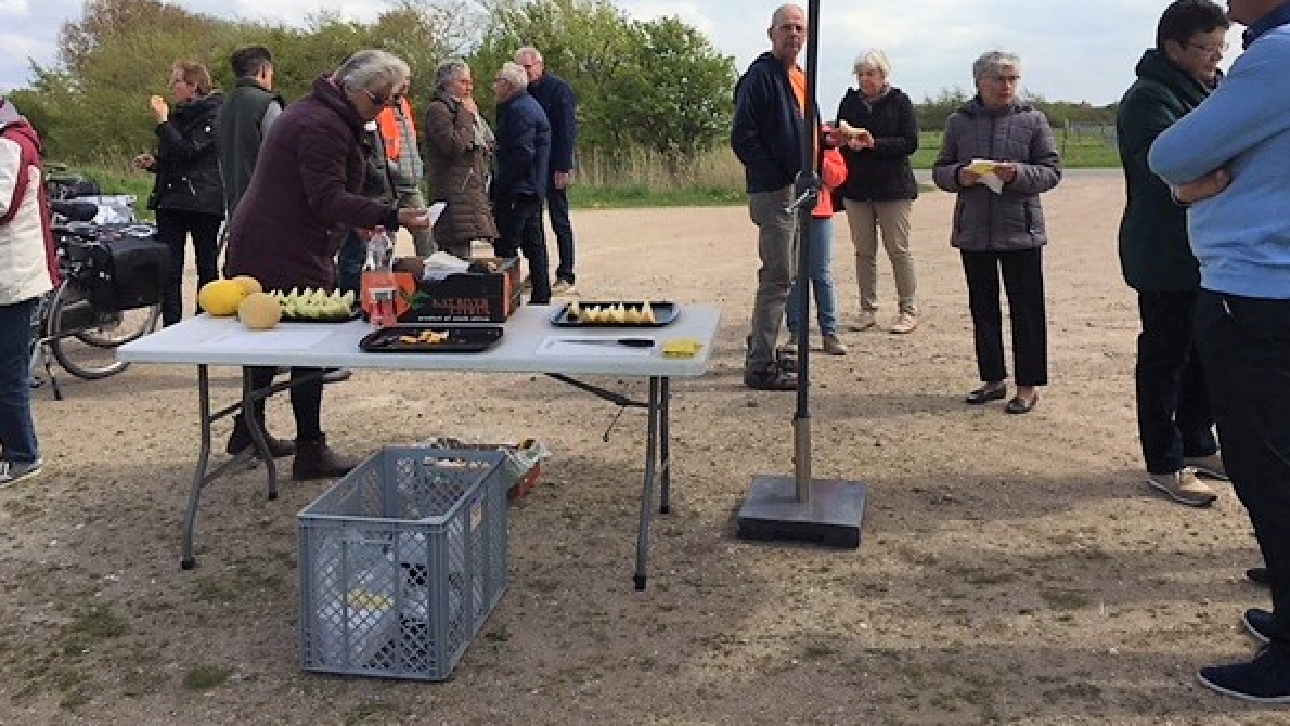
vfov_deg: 34.2
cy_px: 221
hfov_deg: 58.0
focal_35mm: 34
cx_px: 640
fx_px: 1163
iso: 25
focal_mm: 4.15
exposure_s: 1/1748
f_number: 2.2
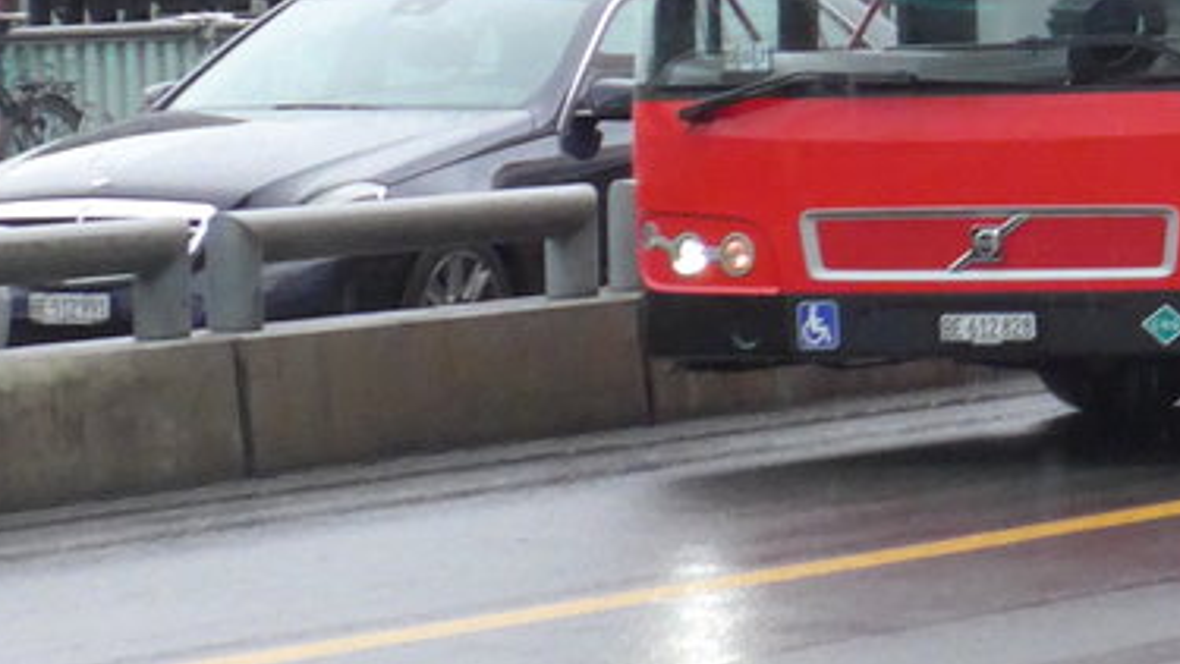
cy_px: -337
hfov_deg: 7.6
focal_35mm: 279
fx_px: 8730
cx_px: 1737
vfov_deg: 4.3
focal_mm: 16
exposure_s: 1/320
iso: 1000
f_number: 4.4
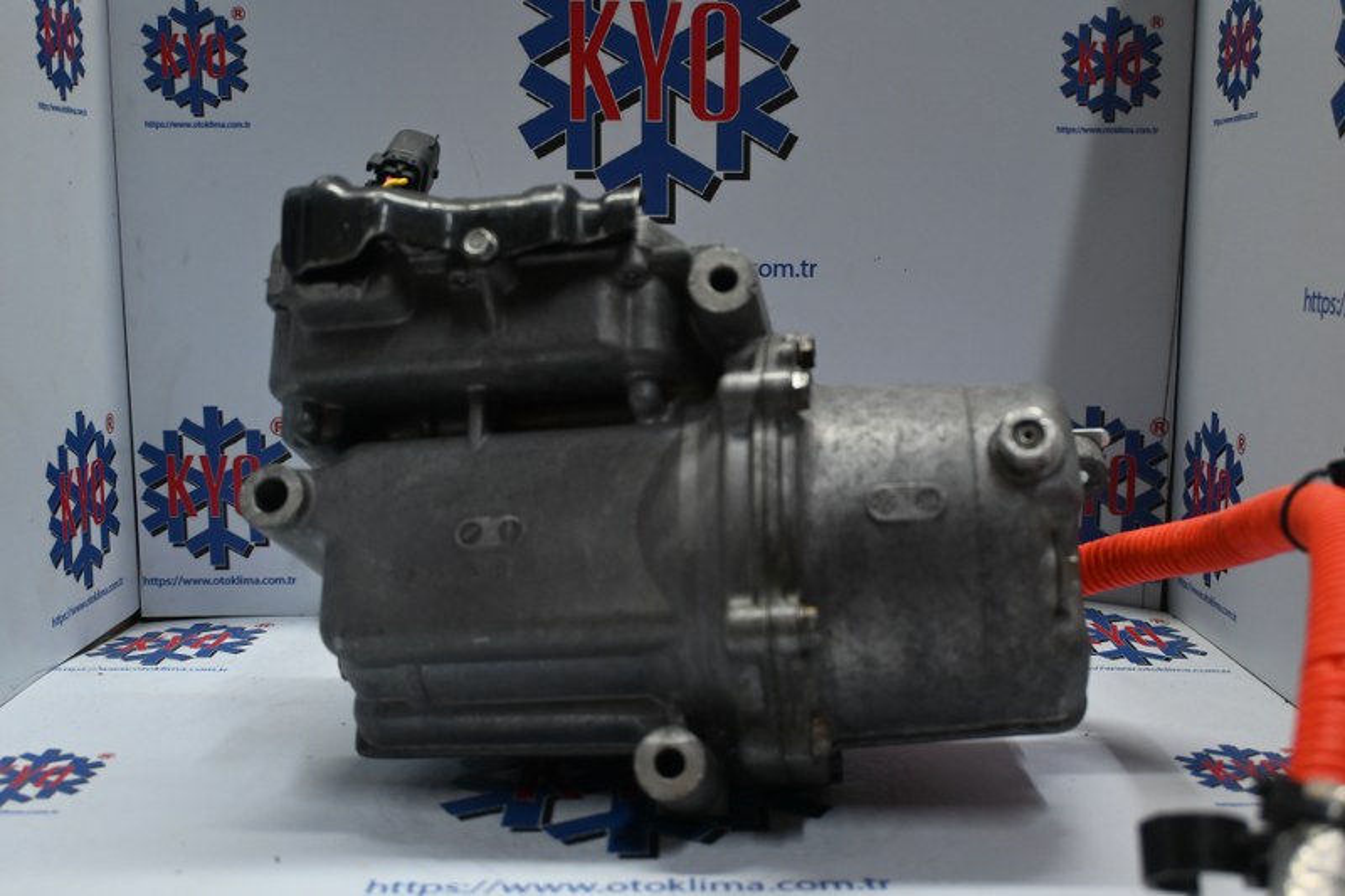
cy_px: 448
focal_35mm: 38
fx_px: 1401
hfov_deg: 51.3
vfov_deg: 35.5
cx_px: 672
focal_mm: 25
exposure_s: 1/125
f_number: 4.2
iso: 1000
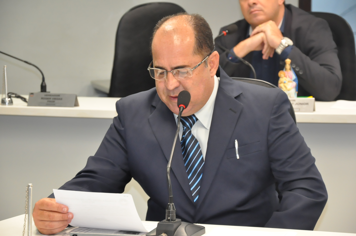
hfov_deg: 17.1
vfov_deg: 11.4
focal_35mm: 120
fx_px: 1185
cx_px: 178
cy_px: 118
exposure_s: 1/60
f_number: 5.3
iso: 2000
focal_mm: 80
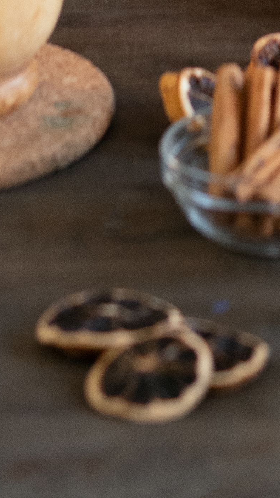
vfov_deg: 6.5
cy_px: -943
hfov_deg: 3.9
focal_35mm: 308
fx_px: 4064
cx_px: 597
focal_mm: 50
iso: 800
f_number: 3.2
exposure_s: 1/160
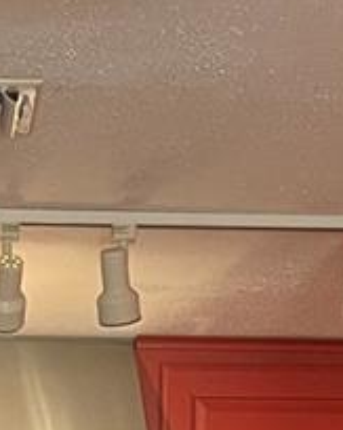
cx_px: -40
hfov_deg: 8.3
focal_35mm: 184
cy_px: 1010
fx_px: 2337
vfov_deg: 9.4
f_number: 1.6
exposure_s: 1/60
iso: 200
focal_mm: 5.1
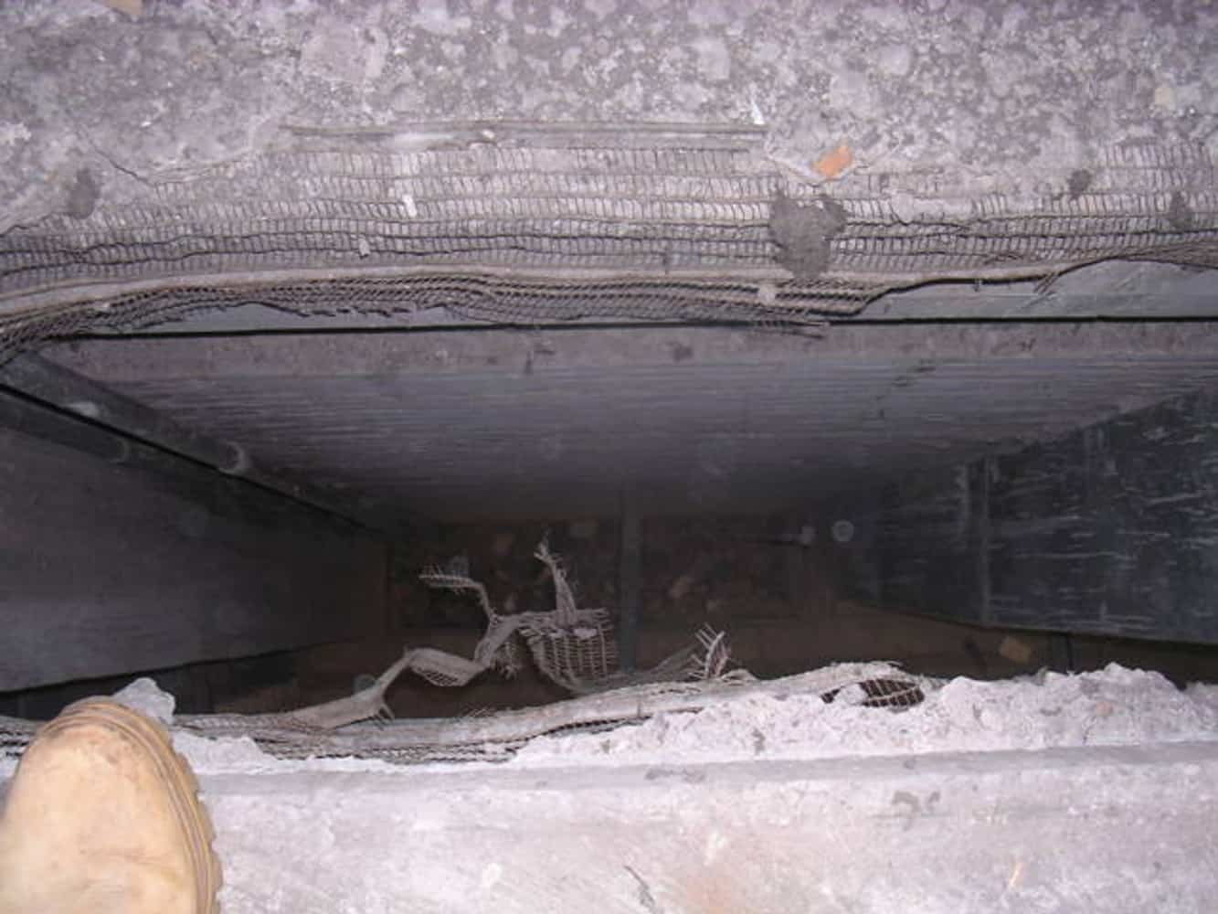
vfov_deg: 37.7
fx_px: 1337
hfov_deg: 49.0
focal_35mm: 38
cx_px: 609
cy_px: 457
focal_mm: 5.8
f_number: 2.8
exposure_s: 1/60.1
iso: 125
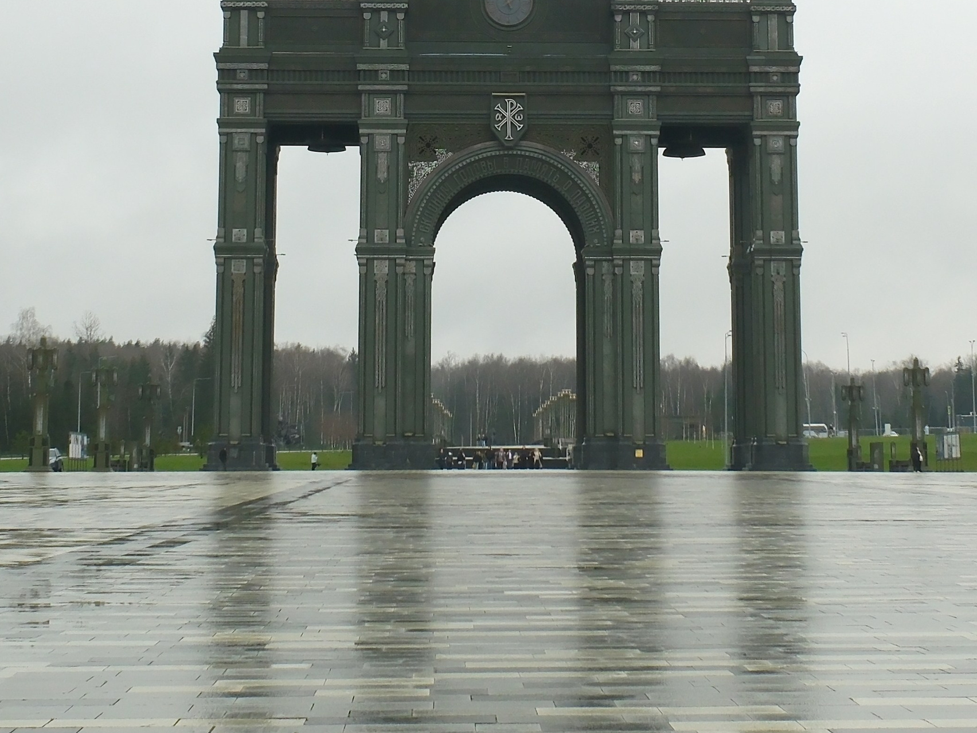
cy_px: 311
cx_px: 550
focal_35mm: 39
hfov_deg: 47.8
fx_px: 1101
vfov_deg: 36.7
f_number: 9
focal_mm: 18
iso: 640
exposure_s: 1/500
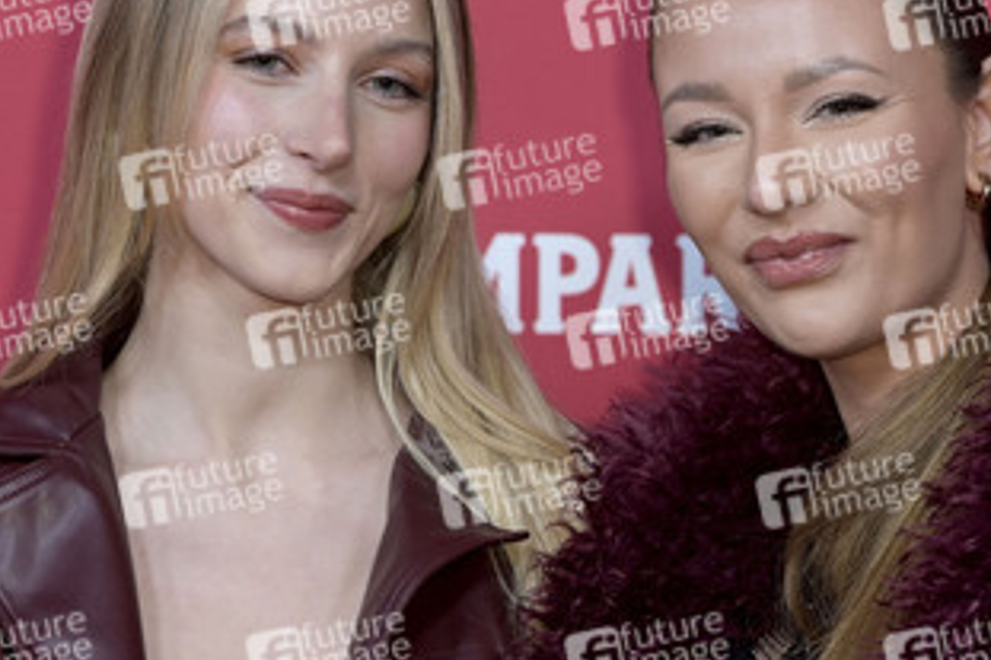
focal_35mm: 174
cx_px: 562
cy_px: 252
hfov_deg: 11.8
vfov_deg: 7.9
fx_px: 4787
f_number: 5
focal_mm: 120
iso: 1600
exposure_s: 1/400
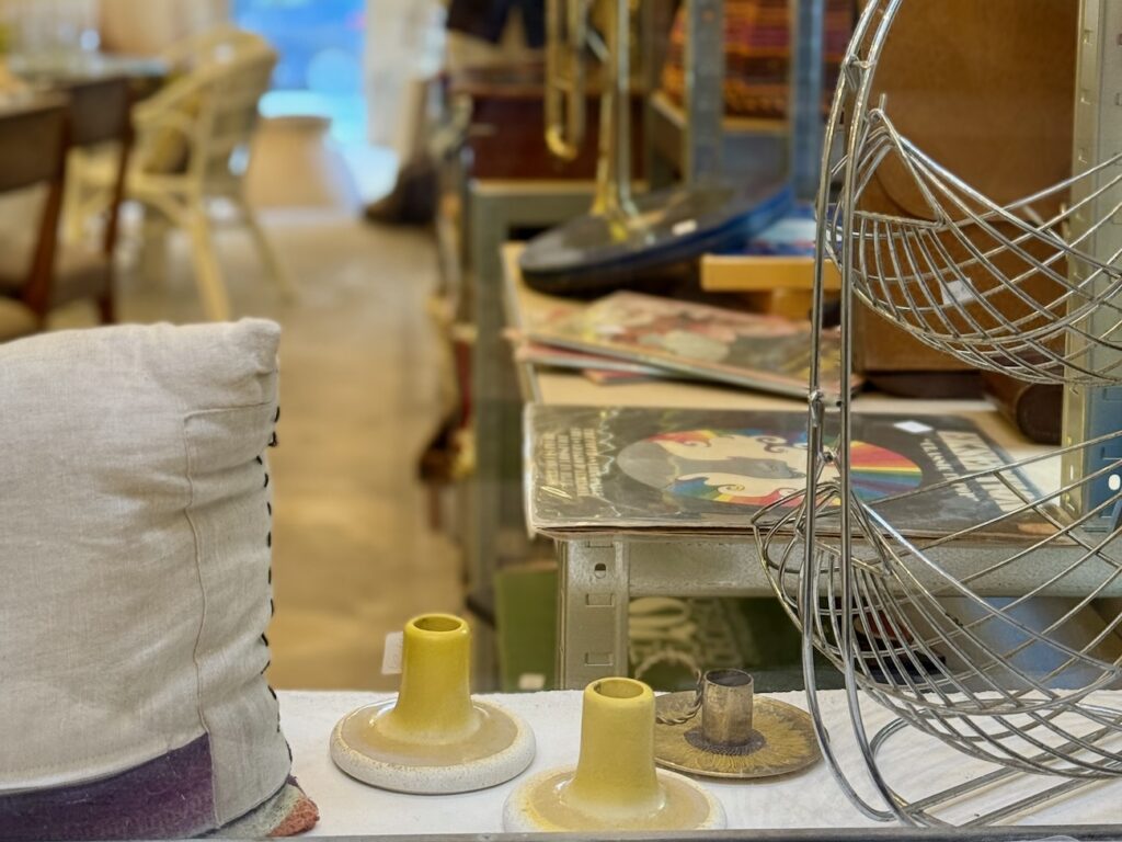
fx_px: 1556
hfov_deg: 39.7
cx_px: 561
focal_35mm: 48
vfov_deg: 30.3
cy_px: 421
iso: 200
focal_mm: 6.76
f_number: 1.78
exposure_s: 1/50
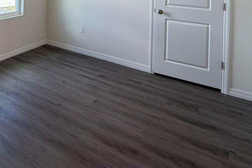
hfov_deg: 56.4
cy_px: -27
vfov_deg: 34.2
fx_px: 224
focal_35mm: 32
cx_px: 70
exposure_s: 1/120
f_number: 2.2
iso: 125
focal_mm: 2.22
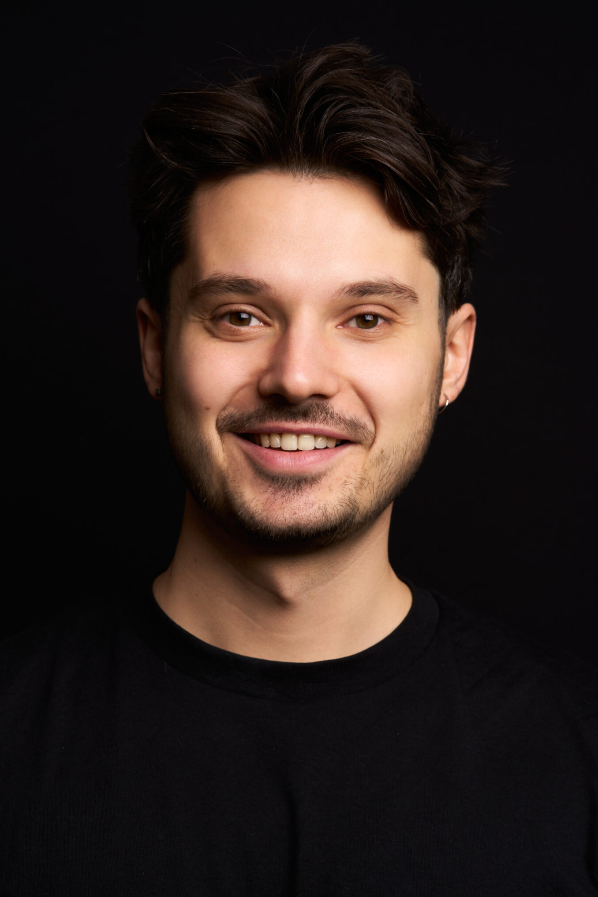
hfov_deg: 12.8
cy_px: 478
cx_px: 275
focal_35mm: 107
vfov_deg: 19.1
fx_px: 2666
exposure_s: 1/250
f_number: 11
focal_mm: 85
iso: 100
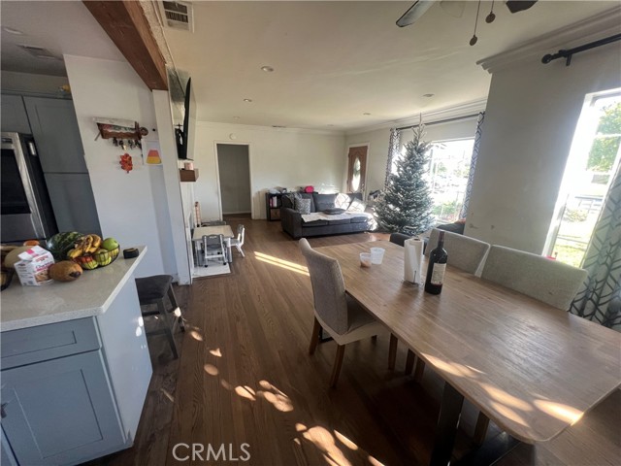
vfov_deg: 89.9
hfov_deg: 106.2
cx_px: 310
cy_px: 233
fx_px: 233
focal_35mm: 13
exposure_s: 1/99
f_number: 1.8
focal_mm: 1.57
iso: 125
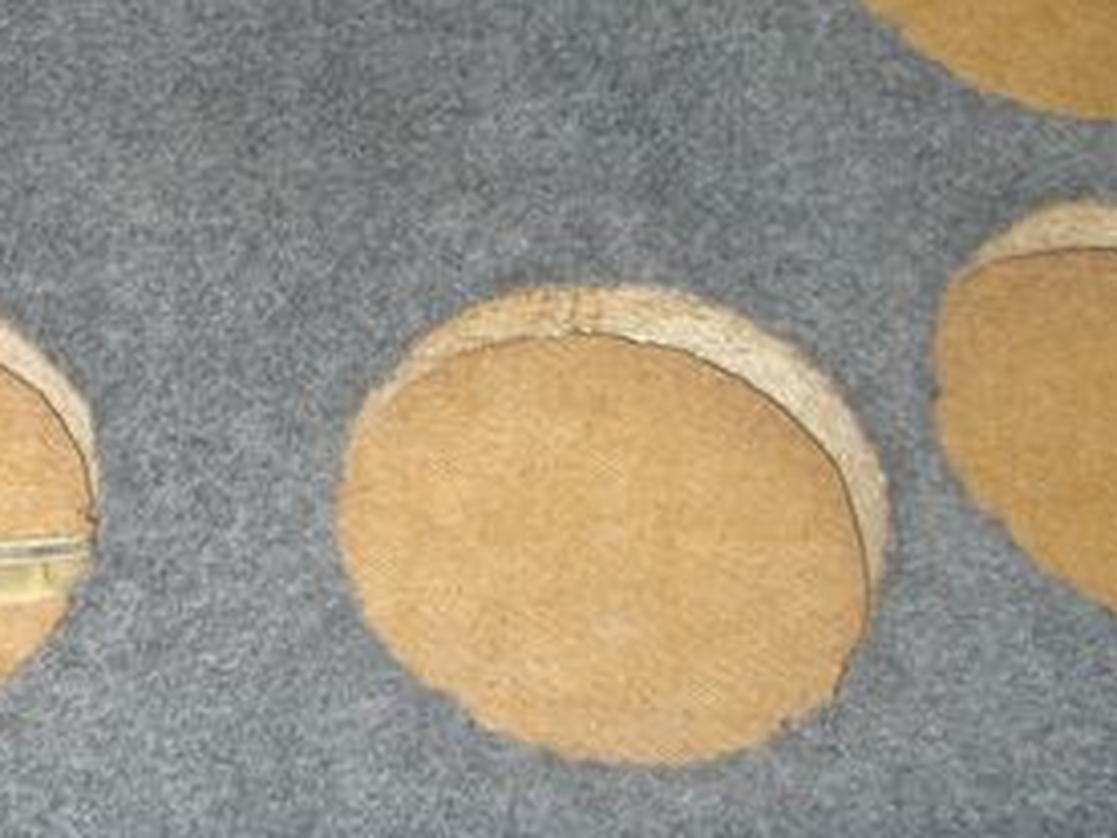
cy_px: 93
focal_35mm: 88
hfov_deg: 21.4
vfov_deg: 16.6
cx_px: -24
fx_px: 2840
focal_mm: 6.2
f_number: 2.7
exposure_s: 1/60
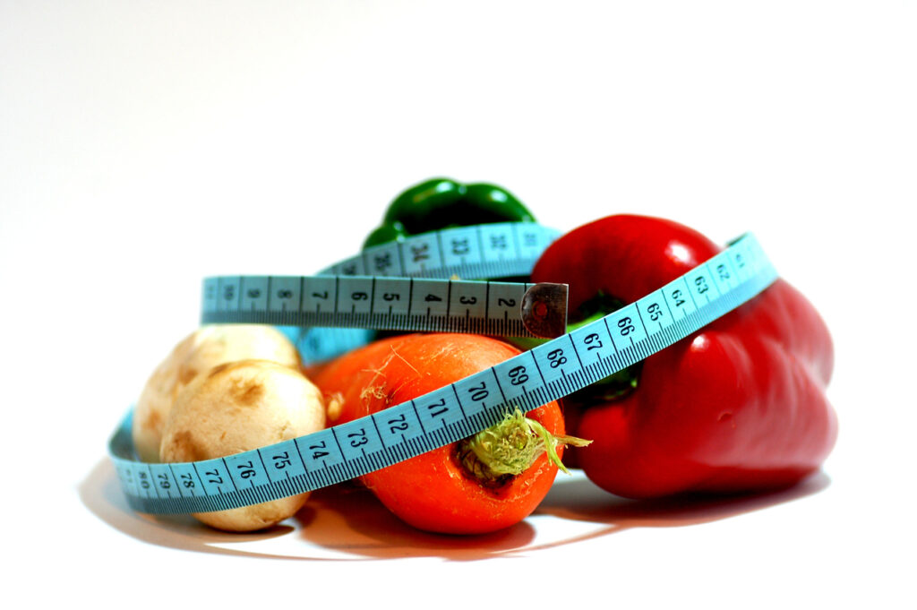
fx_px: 3436
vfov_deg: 10.1
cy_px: 305
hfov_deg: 15.2
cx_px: 458
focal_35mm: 135
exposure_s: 1/30
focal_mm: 90
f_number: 3.5
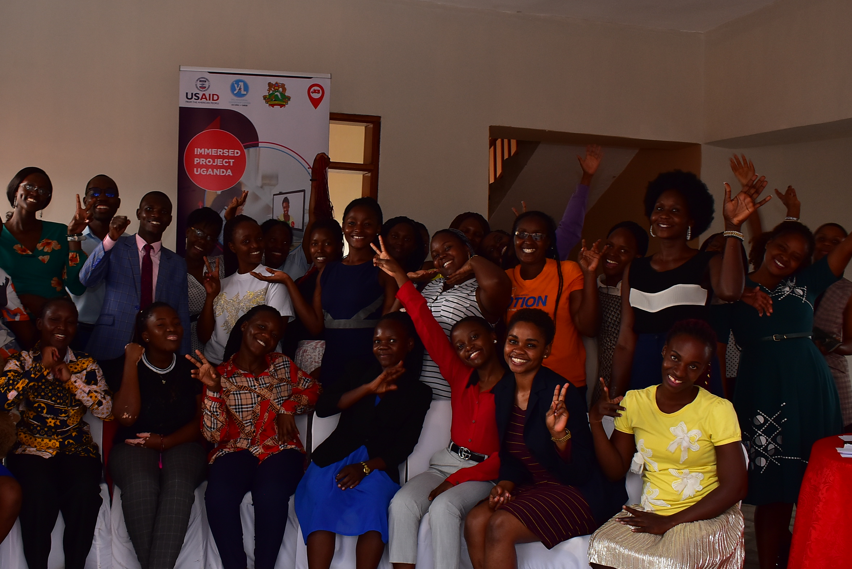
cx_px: 339
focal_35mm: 42
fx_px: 995
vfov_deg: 31.9
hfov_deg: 46.1
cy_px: 282
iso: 400
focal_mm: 22
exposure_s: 1/40
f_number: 5.6
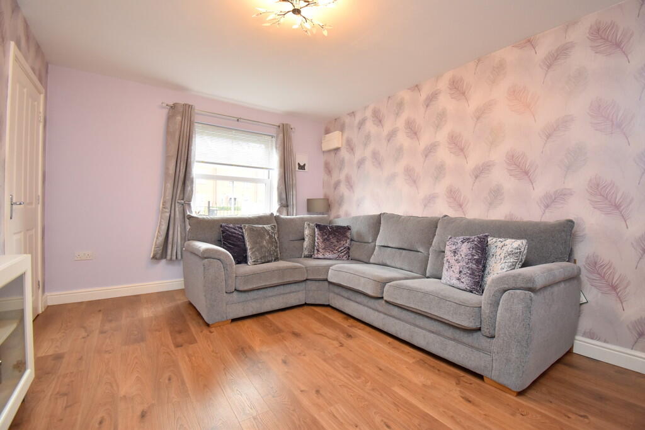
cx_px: 322
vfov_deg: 77.3
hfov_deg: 100.4
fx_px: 269
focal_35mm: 15
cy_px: 215
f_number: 4.5
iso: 900
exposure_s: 1/125
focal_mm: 10
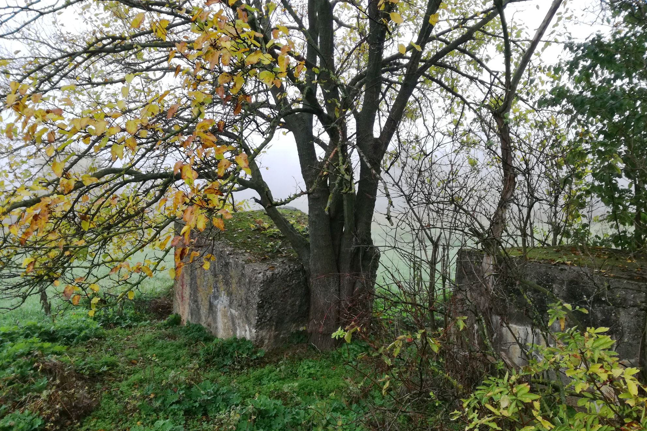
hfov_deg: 63.7
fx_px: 521
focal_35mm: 29
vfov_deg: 44.9
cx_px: 329
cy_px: 232
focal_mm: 3.79
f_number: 2
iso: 80
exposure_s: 1/100
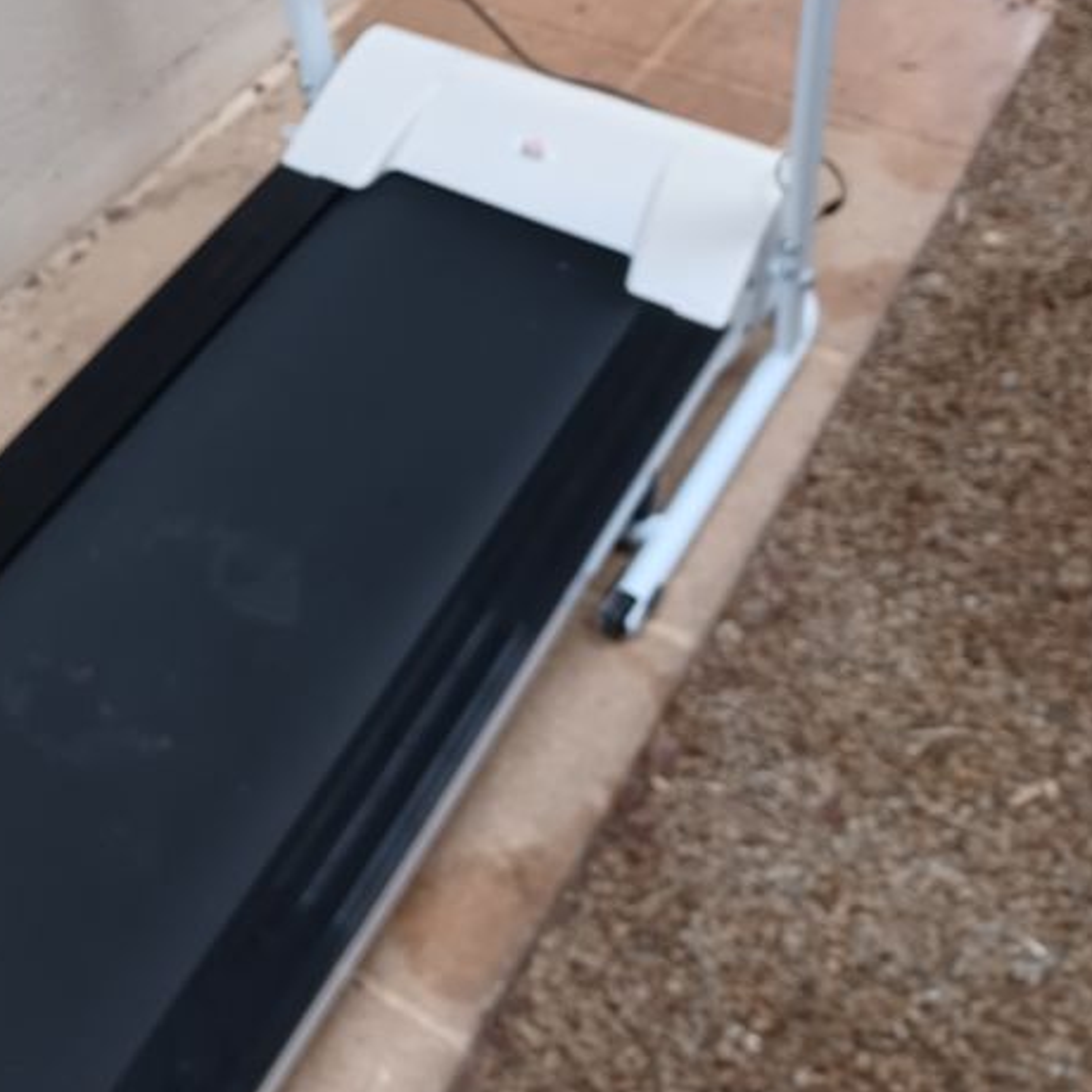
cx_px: 325
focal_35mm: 48
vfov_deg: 33.4
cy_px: 97
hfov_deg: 34.9
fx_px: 1713
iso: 320
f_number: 1.8
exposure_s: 1/50
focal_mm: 4.6
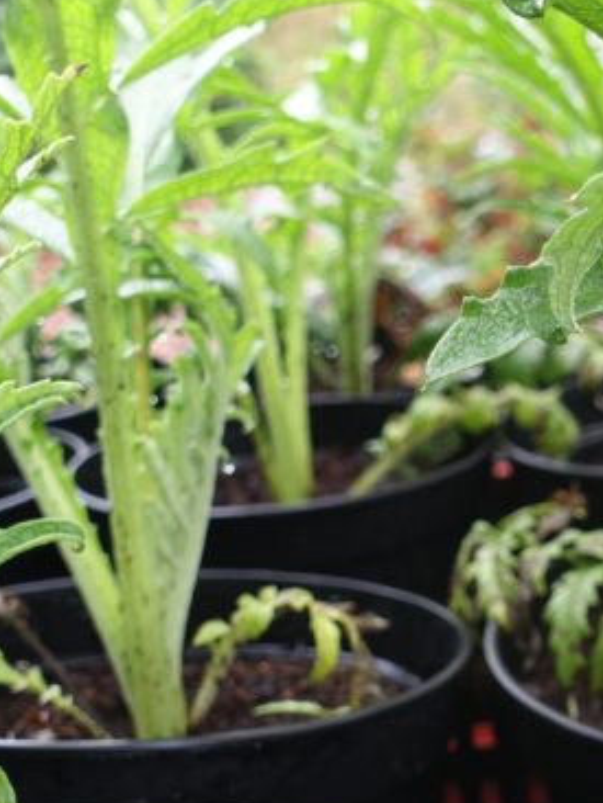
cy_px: 454
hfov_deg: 23.0
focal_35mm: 63
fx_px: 1462
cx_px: 477
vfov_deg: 30.7
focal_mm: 8.8
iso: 125
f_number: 2.8
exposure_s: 1/30
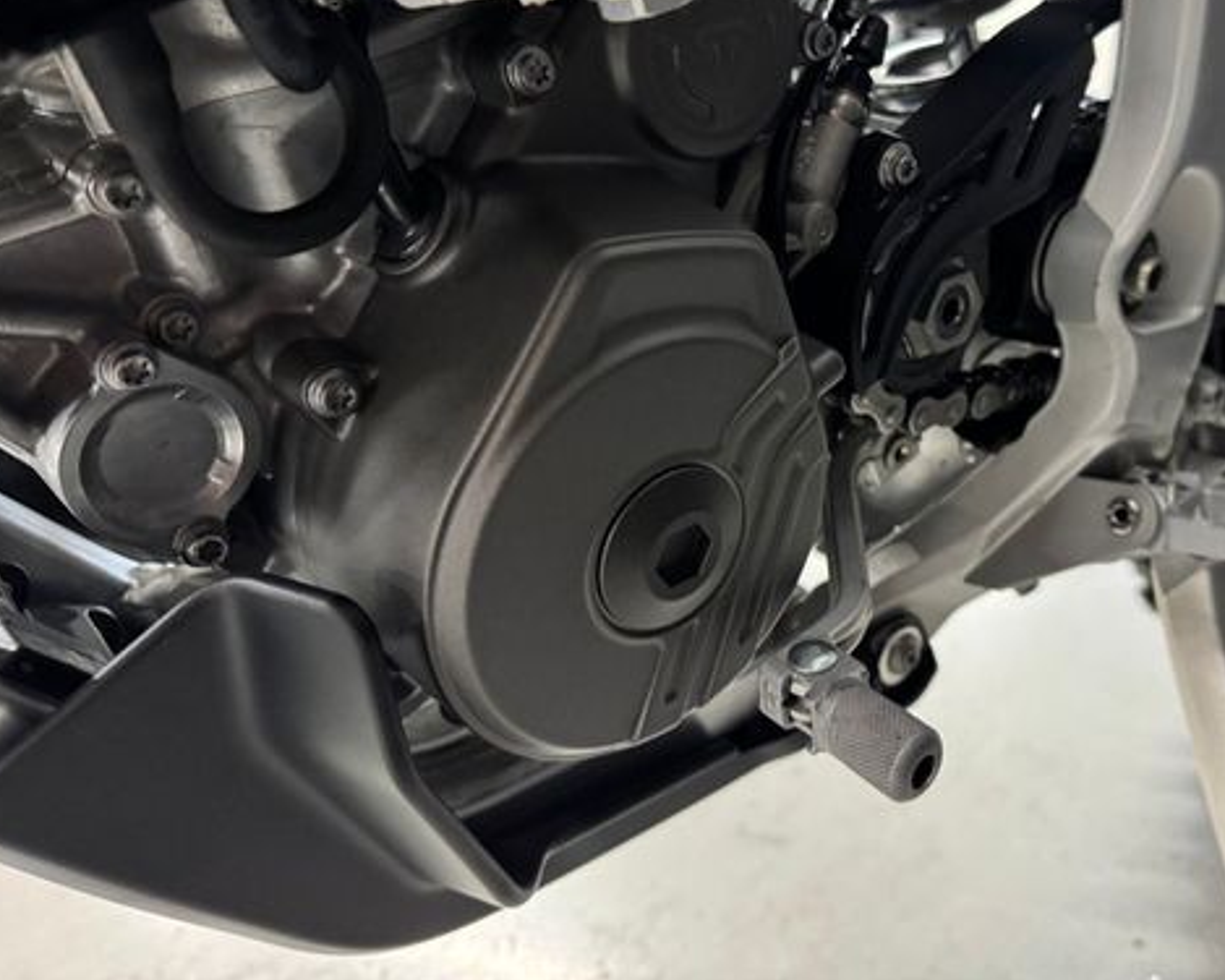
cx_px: 818
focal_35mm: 32
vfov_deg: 45.3
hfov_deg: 54.5
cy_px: 358
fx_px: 1160
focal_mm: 6.76
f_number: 1.78
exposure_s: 1/50
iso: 800
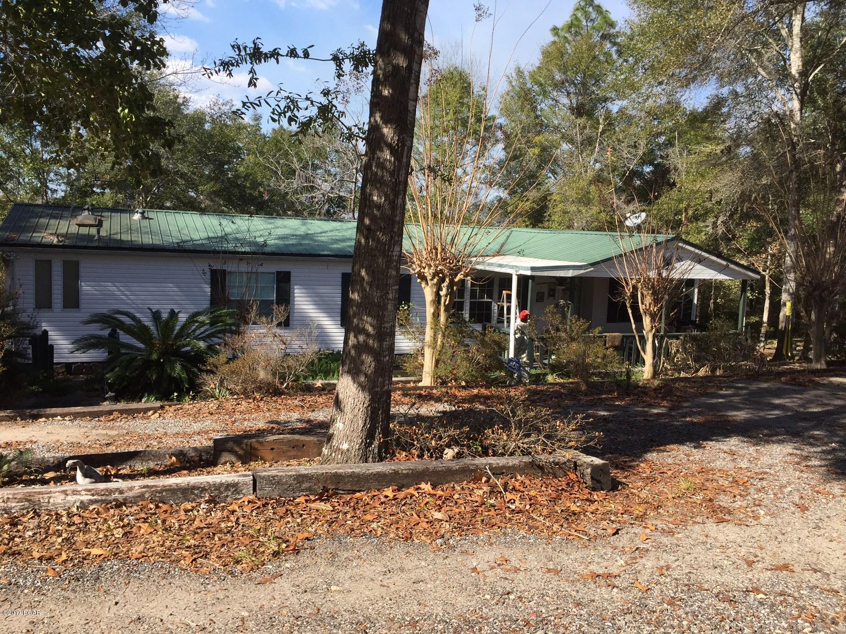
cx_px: 423
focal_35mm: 29
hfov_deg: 61.7
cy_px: 317
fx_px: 709
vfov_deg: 48.2
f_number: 2.2
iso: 32
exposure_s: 1/989
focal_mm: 4.15
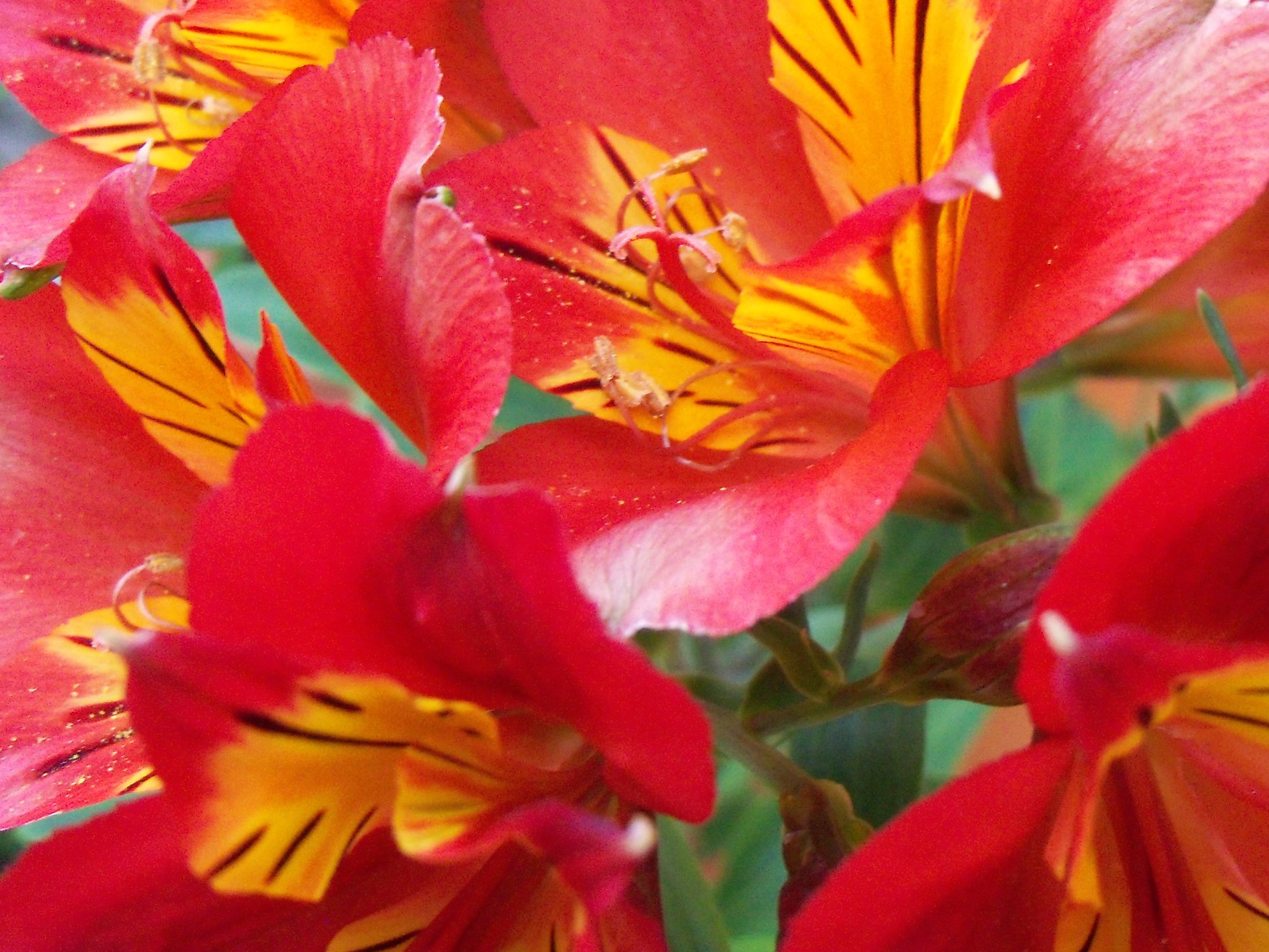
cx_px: 764
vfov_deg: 30.1
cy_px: 344
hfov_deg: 39.5
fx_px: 1760
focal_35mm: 48
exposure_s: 1/30
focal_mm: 6.3
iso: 320
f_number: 3
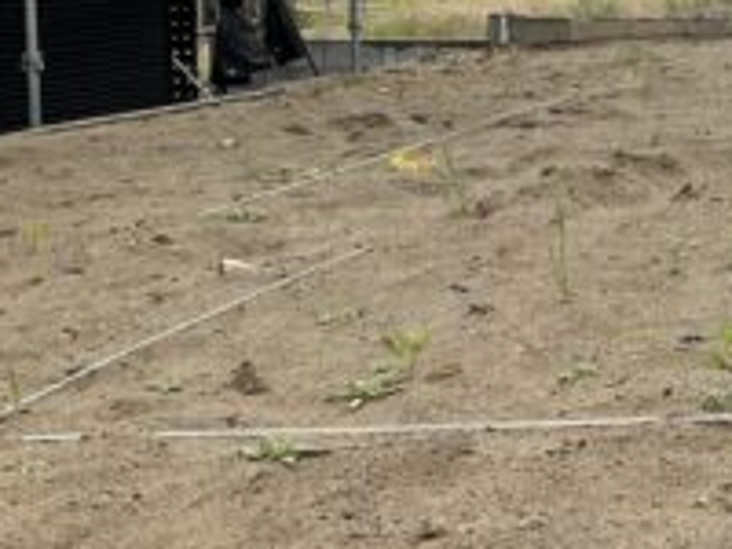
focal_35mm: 87
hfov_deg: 19.8
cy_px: 110
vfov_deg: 16.8
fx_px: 1840
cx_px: 1061
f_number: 1.8
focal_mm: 3
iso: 16
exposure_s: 1/829
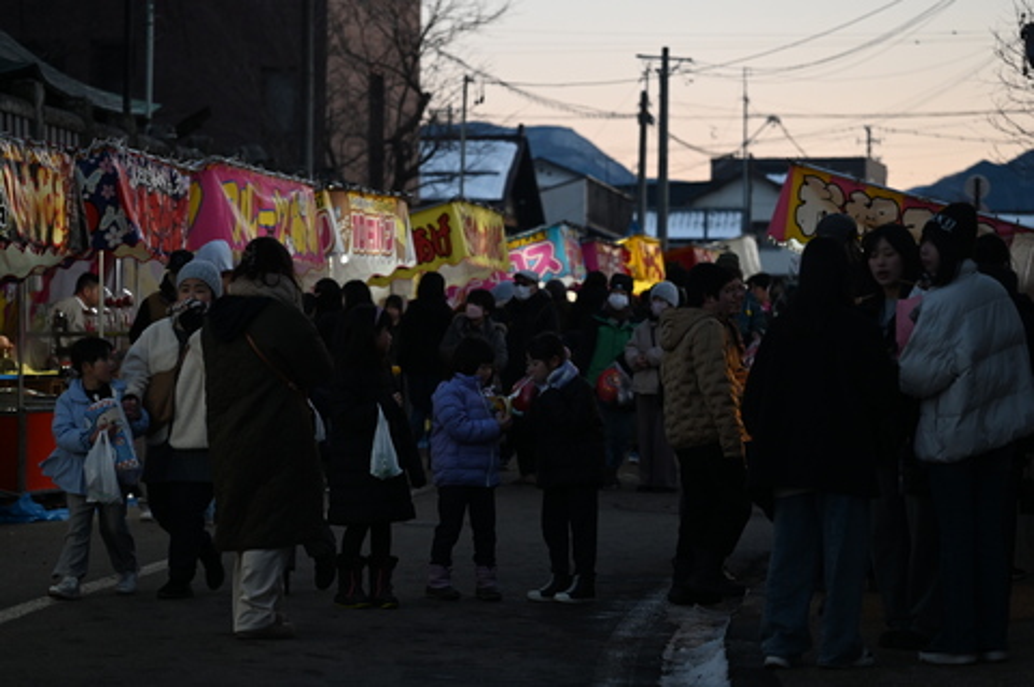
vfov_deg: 11.4
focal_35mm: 120
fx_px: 3443
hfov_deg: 17.1
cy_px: 344
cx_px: 517
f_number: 4
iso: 2000
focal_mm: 120
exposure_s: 1/1000
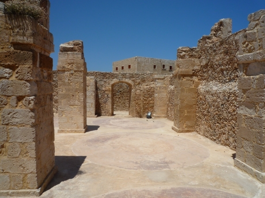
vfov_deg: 54.9
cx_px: 132
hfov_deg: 69.4
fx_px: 191
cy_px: 99
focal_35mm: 25
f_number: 6.3
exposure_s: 1/800
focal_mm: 4.4
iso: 100
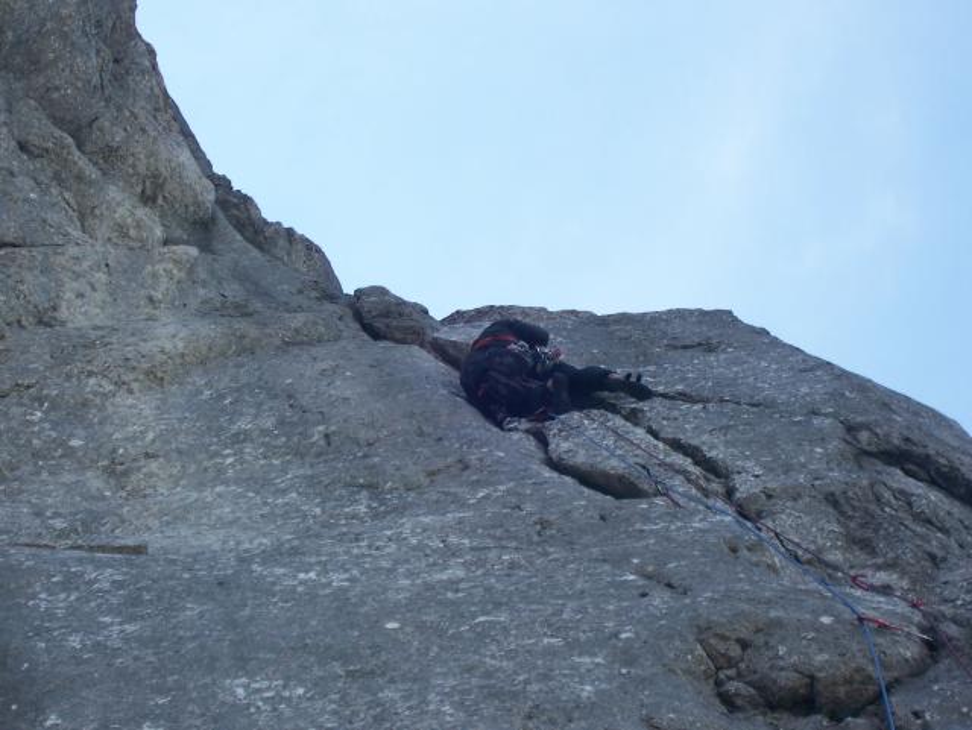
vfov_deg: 13.7
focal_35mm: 108
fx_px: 3035
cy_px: 365
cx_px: 486
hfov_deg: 18.2
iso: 80
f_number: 4.8
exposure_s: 1/160
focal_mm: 18.1
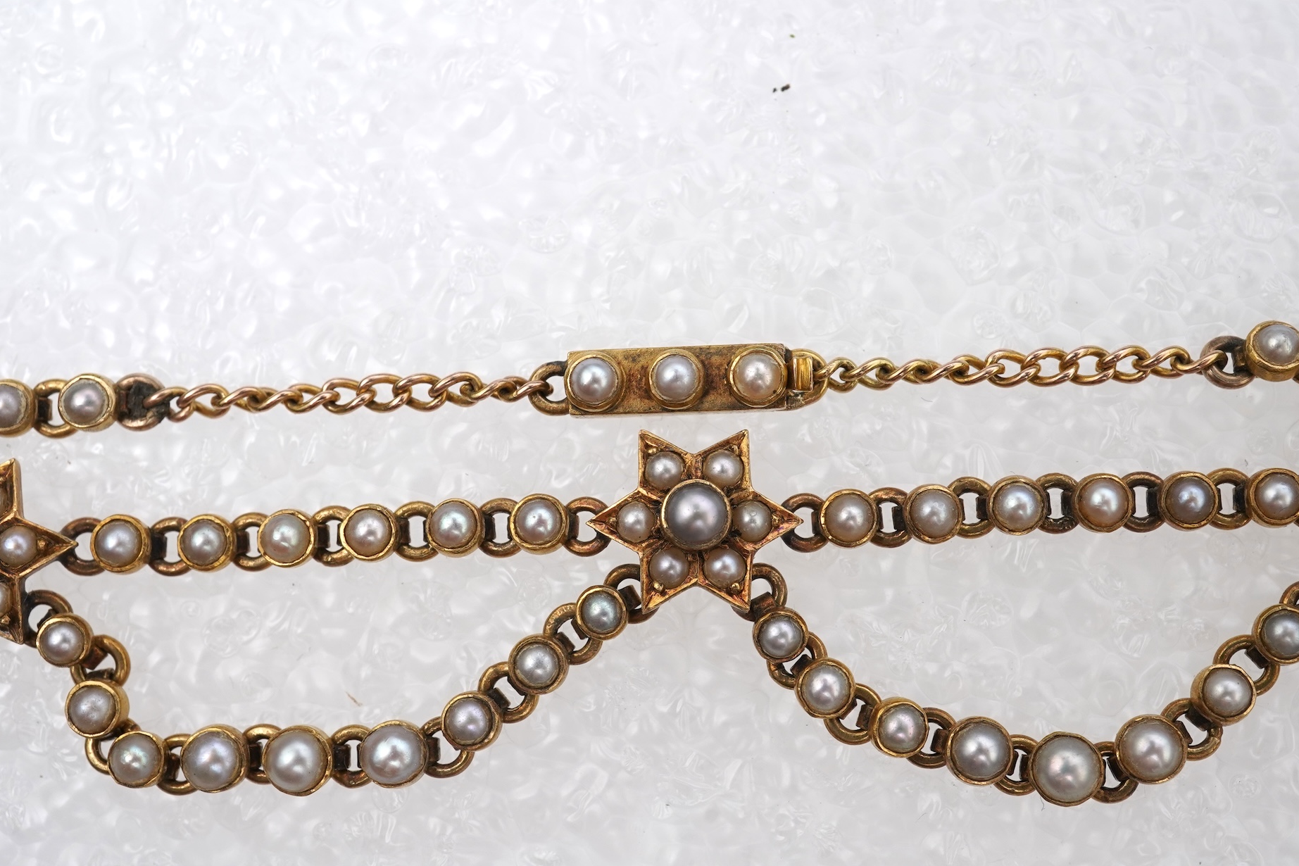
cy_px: 450
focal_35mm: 48
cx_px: 688
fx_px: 1732
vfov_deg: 28.1
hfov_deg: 41.1
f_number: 20
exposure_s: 1/125
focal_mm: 30
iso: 500
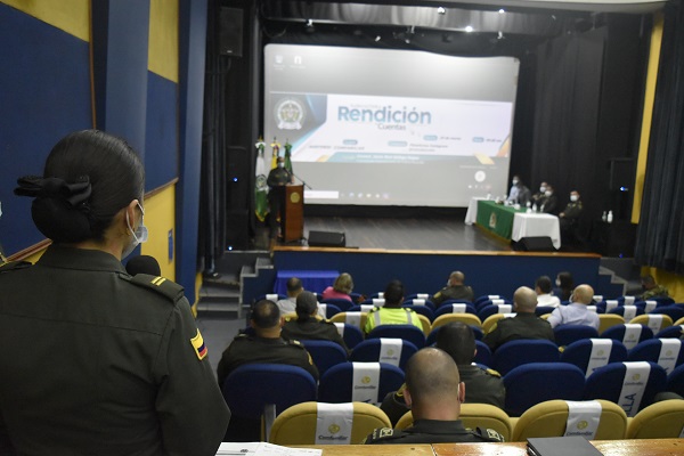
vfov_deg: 41.7
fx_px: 598
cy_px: 228
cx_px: 342
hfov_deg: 59.5
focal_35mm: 32
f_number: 3.8
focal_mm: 21
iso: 5600
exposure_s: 1/60
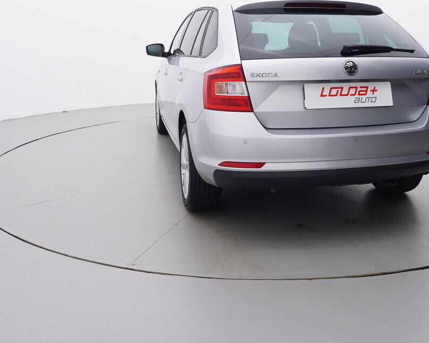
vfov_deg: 38.7
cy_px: 107
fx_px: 480
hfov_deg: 48.0
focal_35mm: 38
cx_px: 242
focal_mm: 15
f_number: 5
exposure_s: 1/80
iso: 200
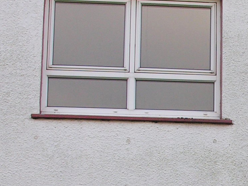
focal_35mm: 154
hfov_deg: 12.5
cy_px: 235
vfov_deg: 9.5
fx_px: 1103
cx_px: 318
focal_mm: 8.9
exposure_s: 1/121
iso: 50
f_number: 4
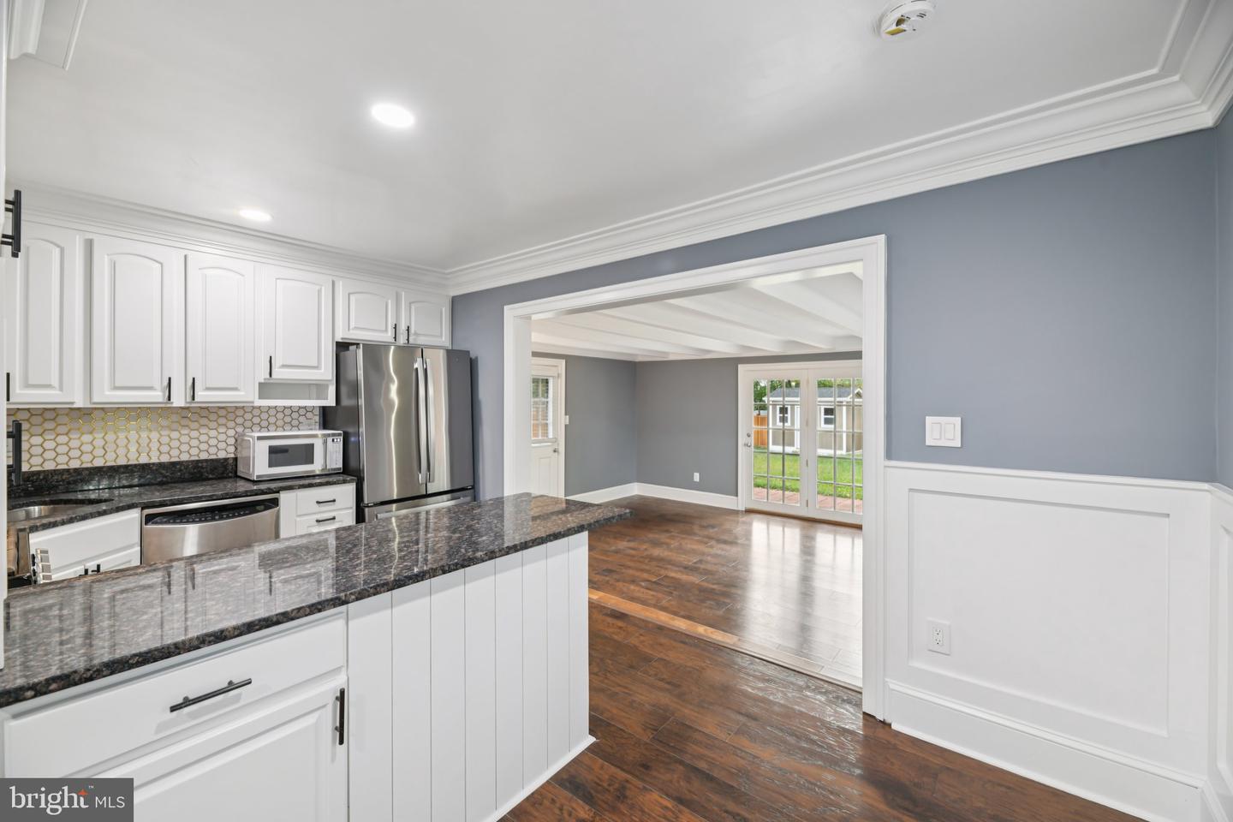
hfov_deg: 104.3
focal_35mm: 14
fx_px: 479
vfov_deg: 81.2
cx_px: 616
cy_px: 411
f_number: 8
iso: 400
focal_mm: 14
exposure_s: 1/10
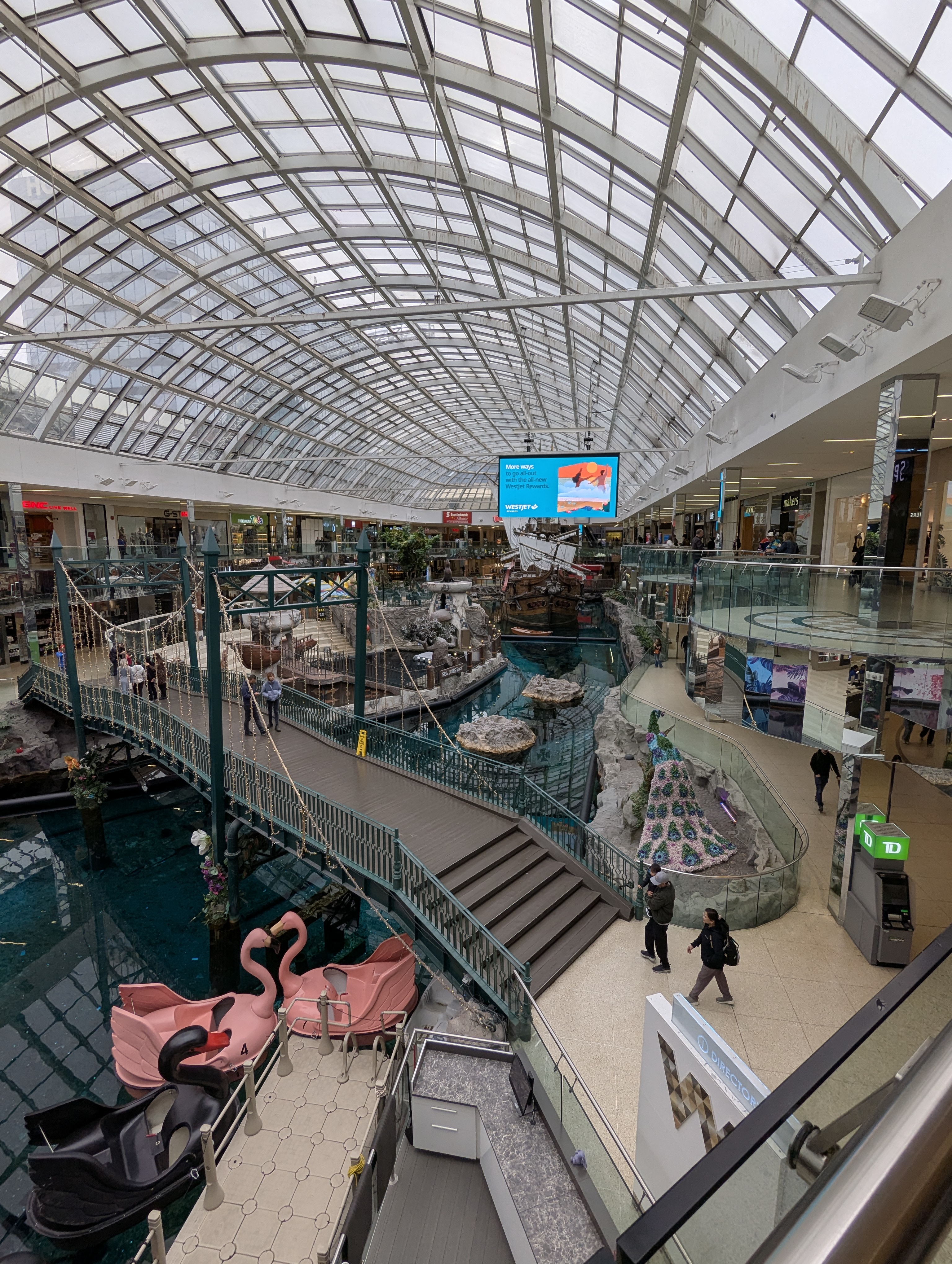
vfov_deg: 94.4
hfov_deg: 78.2
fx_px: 585
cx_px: 476
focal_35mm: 16
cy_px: 632
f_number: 2.2
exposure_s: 1/250
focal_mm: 2.35
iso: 45
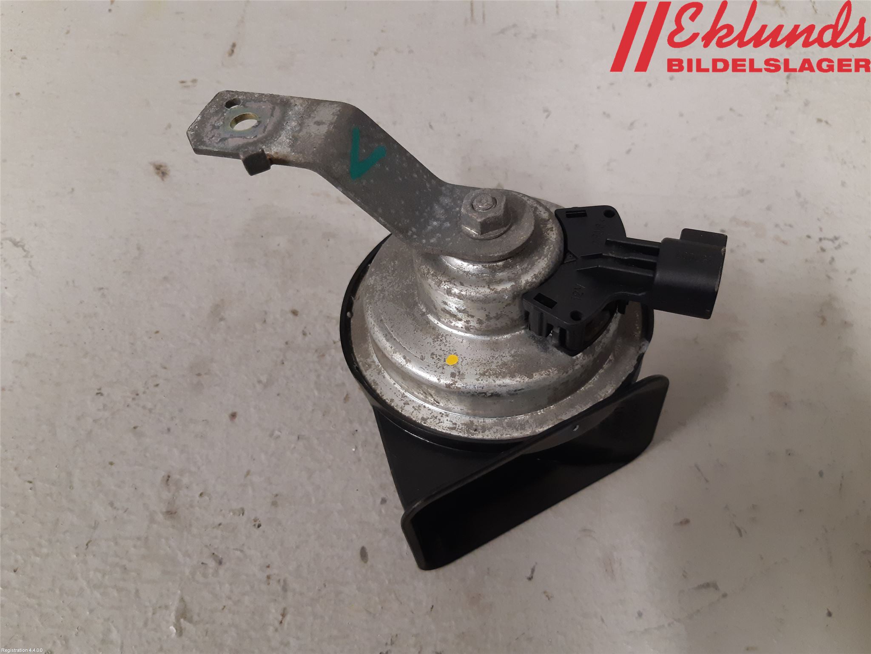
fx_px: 654
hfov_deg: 67.3
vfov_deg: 53.1
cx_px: 436
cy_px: 327
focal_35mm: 26
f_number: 1.7
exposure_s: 1/50
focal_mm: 3.93
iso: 200
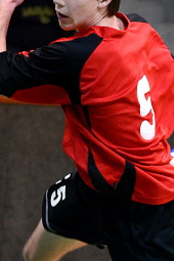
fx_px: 4096
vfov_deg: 3.6
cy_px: 248
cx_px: 114
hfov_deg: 2.4
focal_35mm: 565
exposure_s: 1/250
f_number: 3.5
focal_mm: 120
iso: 1600
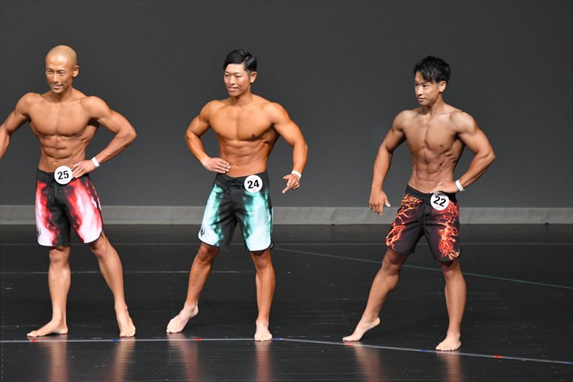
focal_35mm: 315
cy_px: 191
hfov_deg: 6.5
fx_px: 5011
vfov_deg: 4.4
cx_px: 286
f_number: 5.6
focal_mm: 210
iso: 4000
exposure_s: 1/400
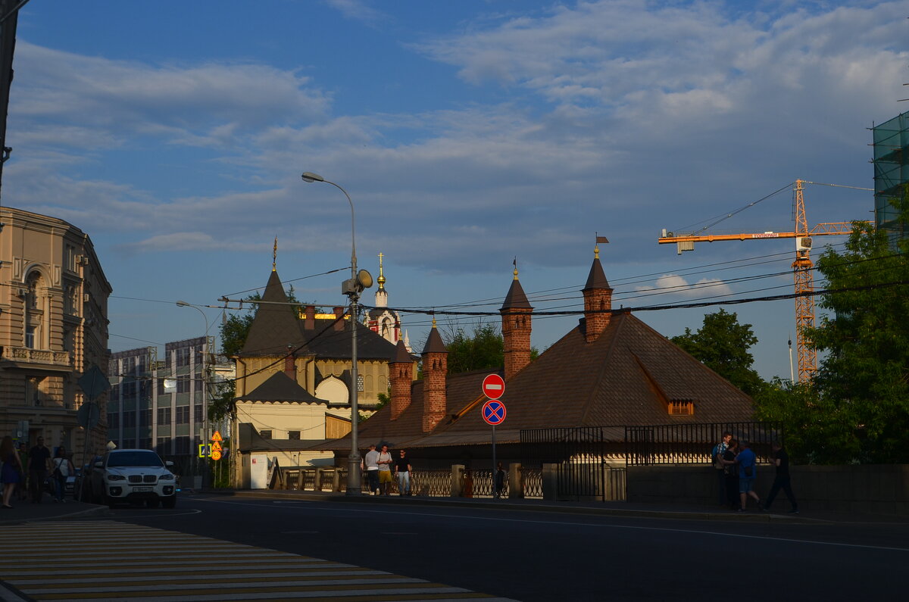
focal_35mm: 54
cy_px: 301
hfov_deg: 36.9
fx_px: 1361
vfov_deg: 25.0
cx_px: 454
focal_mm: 36
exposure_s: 1/400
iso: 200
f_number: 11
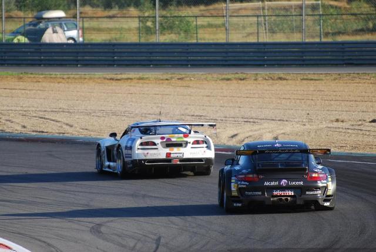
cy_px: 126
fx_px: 4708
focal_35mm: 450
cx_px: 188
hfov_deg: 4.6
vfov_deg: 3.1
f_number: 5.6
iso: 280
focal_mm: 300
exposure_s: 1/500
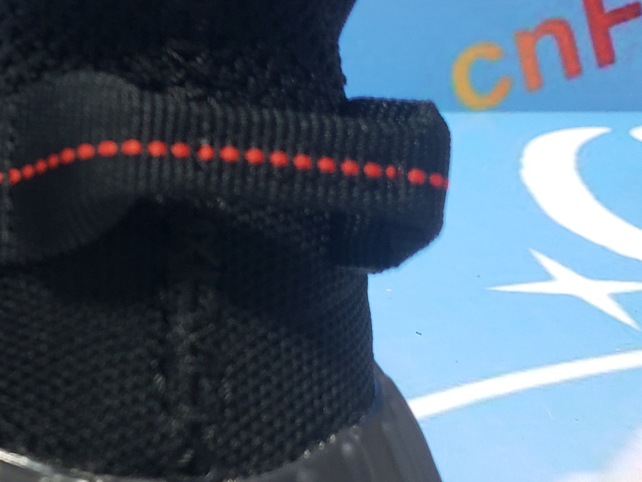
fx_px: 1335
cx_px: -160
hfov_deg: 24.2
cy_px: 281
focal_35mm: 72
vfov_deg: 20.4
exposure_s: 1/50
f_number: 1.5
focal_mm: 4.3
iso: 100
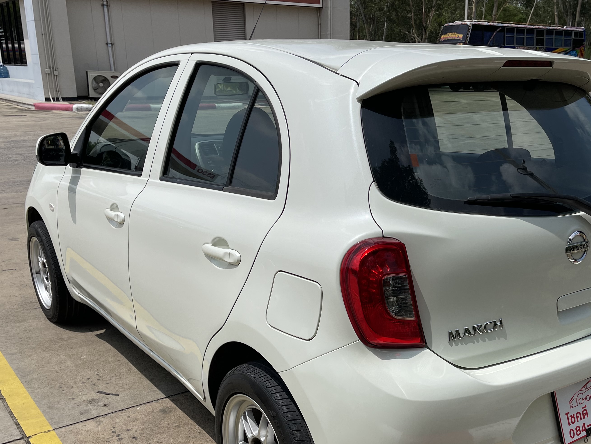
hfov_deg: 46.4
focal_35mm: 40
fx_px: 683
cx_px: 368
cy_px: 300
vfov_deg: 35.6
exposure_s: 1/6579
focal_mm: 5.1
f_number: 1.6
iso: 32
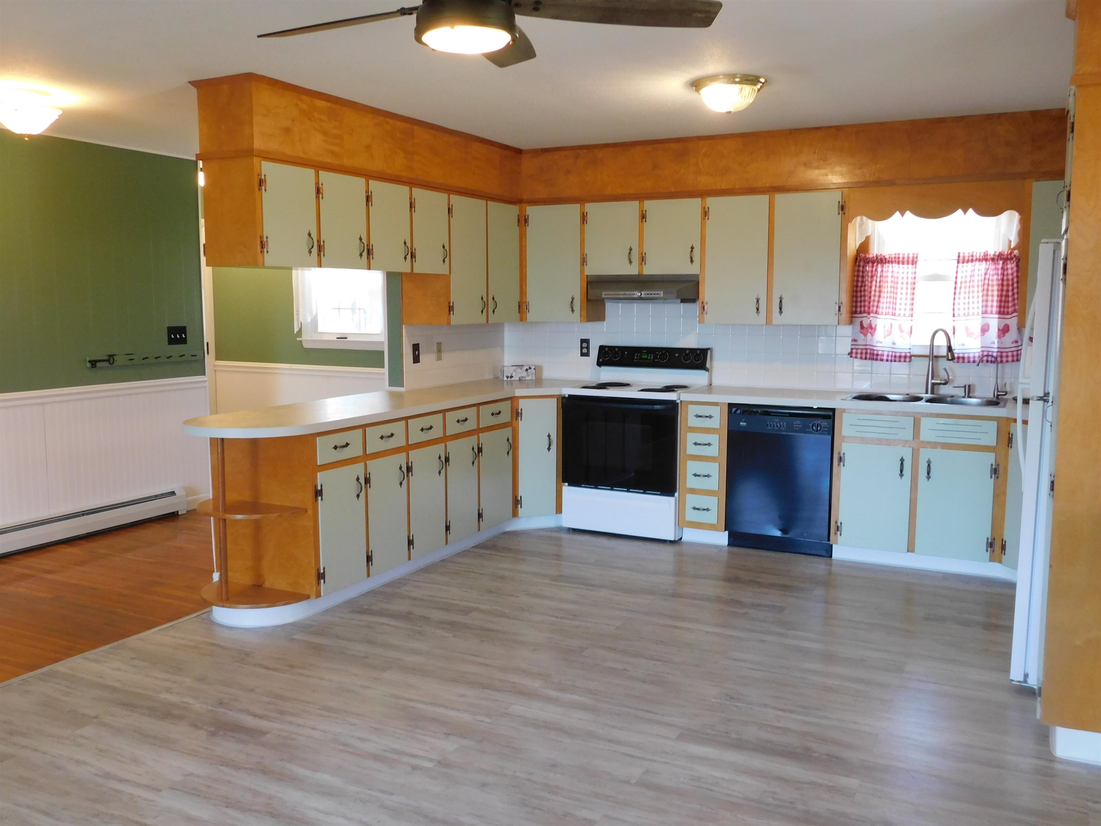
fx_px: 954
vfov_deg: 46.8
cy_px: 413
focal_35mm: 30
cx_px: 550
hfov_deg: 60.0
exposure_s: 1/30
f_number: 3.2
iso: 320
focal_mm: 5.3
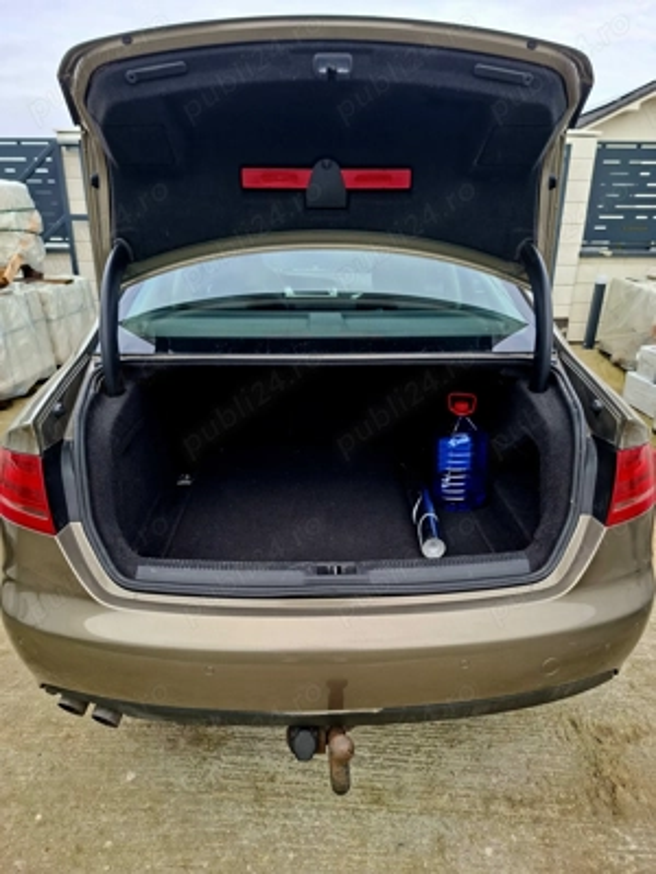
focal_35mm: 23
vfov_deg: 73.9
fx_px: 581
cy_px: 437
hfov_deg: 58.9
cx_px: 328
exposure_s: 1/256
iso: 50
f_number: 1.8
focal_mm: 5.54
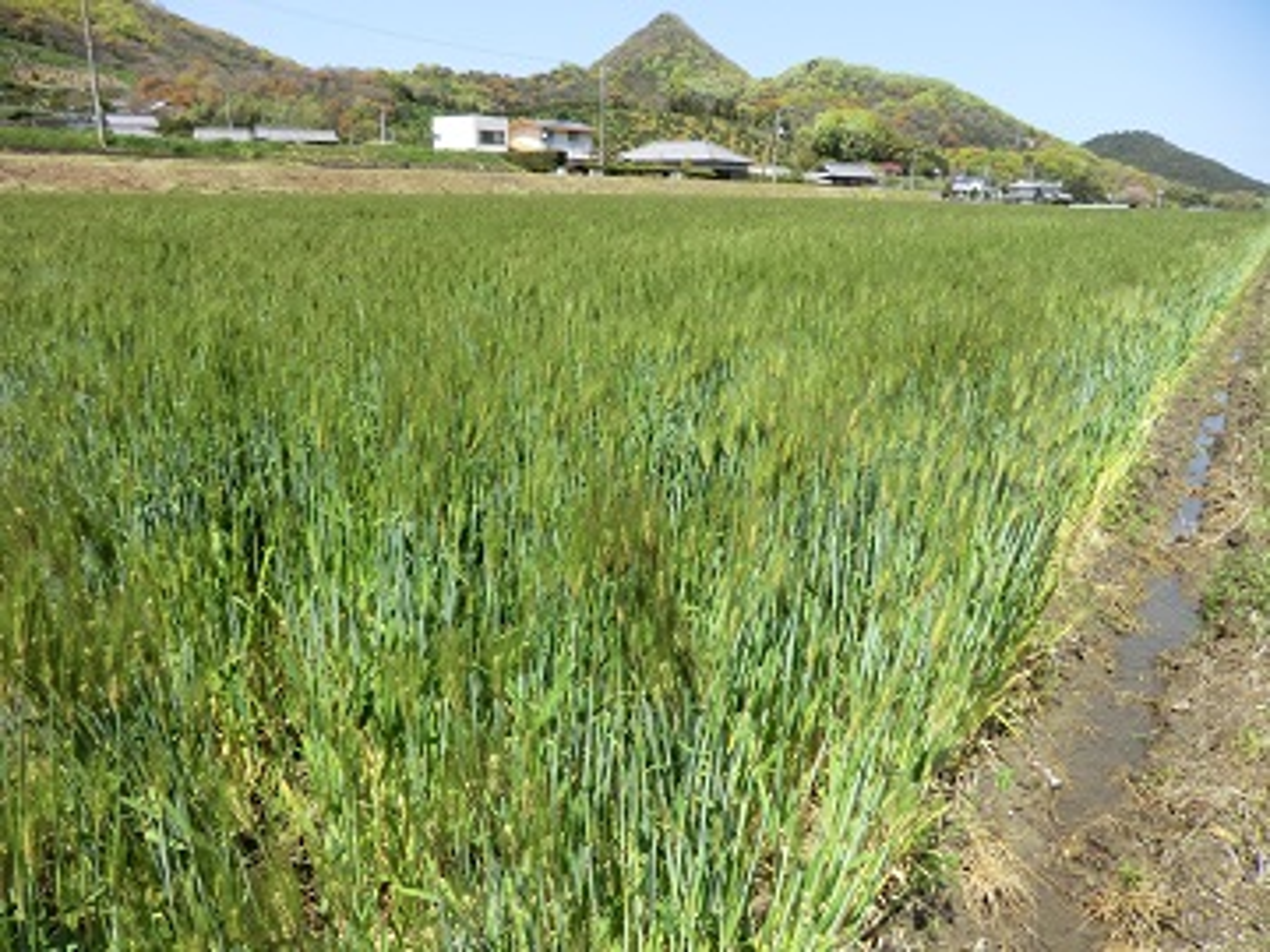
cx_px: 635
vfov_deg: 56.8
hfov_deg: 71.6
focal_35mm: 24
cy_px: 476
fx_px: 881
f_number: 3.2
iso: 80
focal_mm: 4.3
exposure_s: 1/640
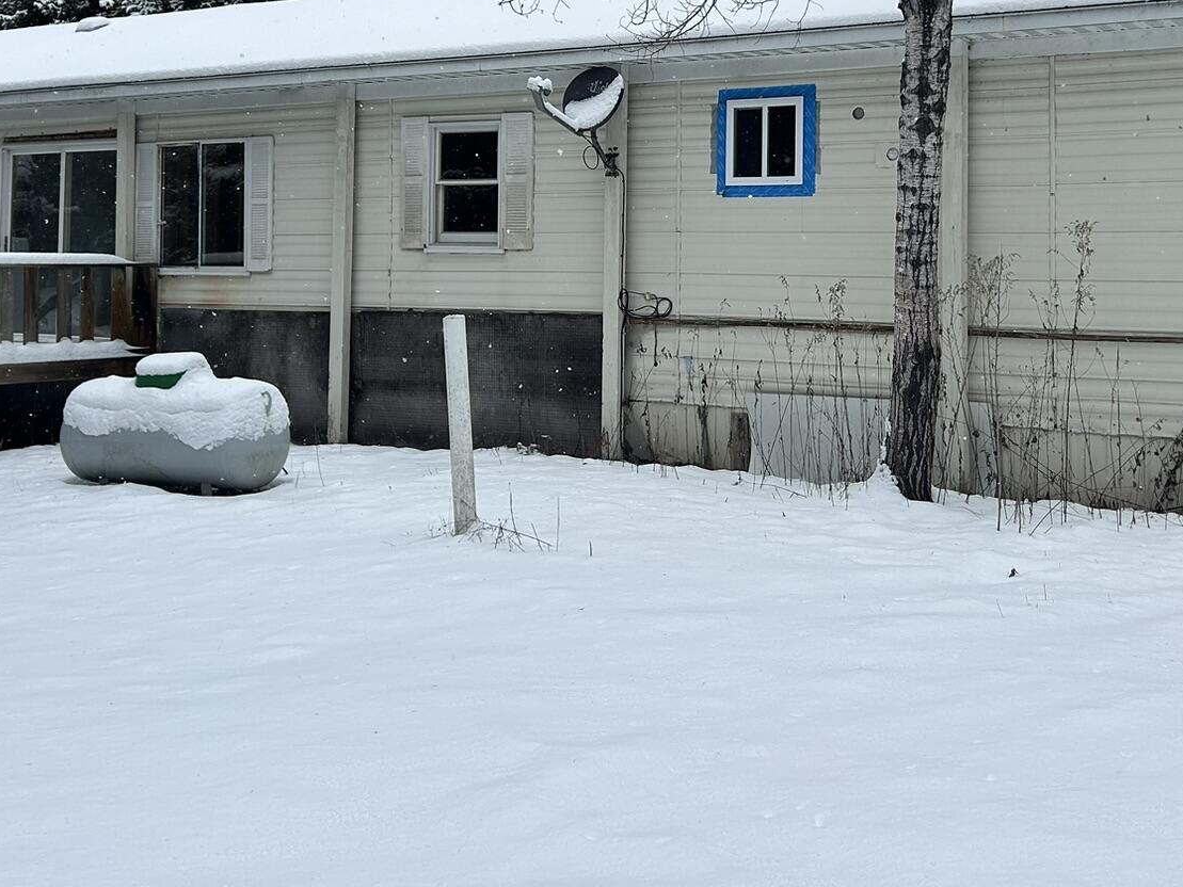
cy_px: 188
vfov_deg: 29.6
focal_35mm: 48
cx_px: 627
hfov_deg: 39.6
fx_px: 1641
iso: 50
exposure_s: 1/1019
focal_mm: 5.7
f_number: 1.5
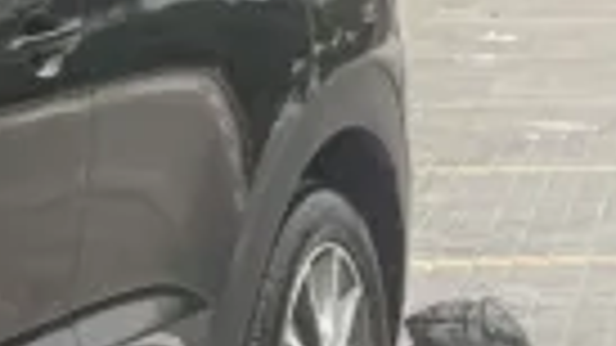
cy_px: 67
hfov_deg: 6.4
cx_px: -665
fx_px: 5324
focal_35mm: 326
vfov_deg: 3.7
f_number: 2.2
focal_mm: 7.5
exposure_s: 1/121
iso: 125
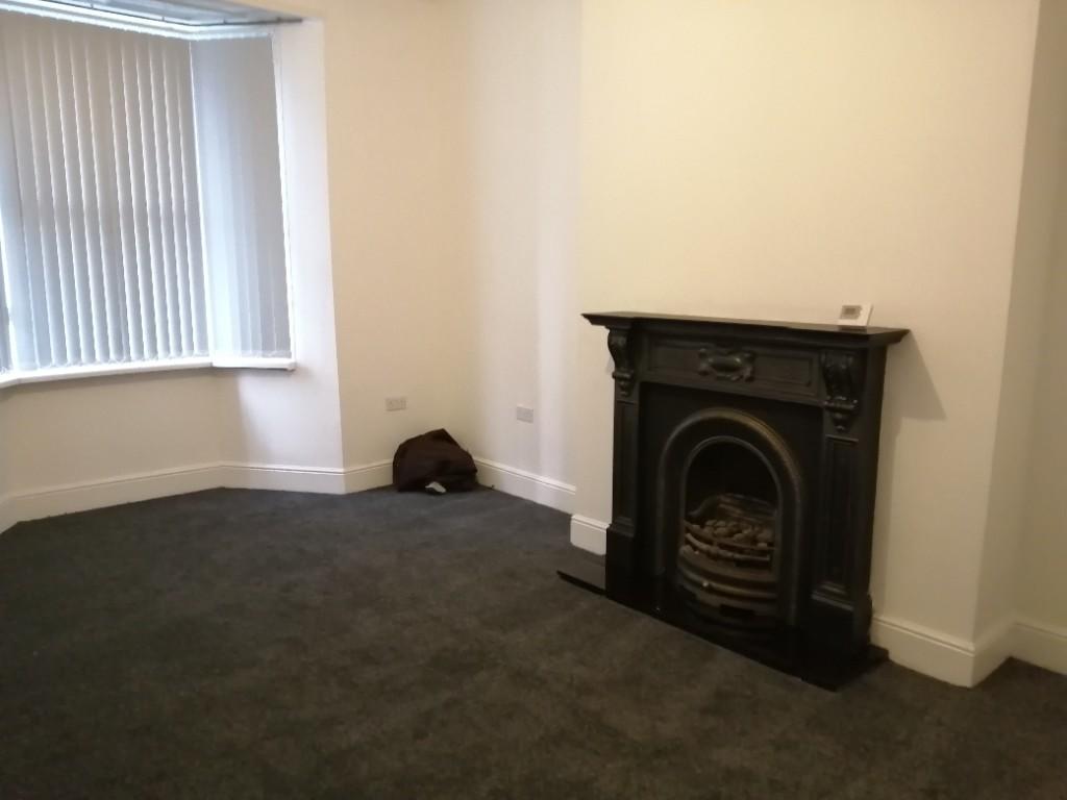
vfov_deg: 53.1
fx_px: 801
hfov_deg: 67.3
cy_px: 400
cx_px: 534
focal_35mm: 26
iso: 500
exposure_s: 1/33.3
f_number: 1.8
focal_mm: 3.6
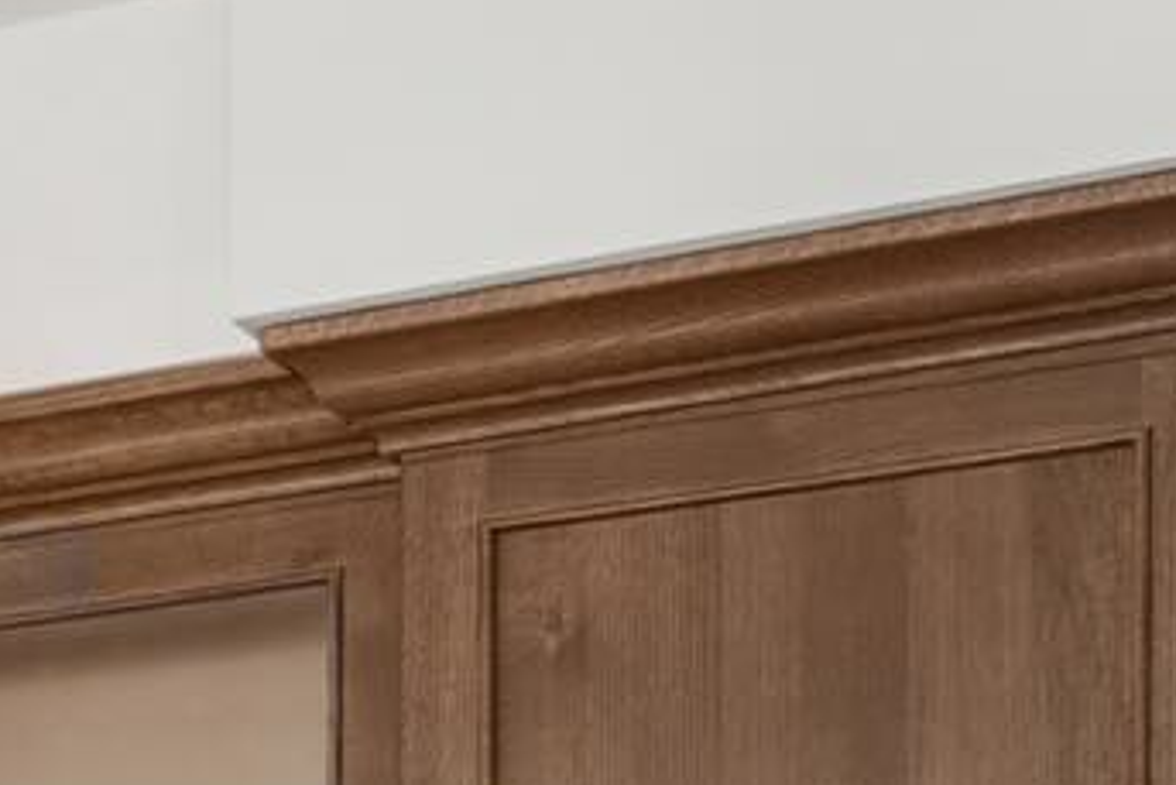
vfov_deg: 7.6
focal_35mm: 164
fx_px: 5359
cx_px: -2973
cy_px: 2172
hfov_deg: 8.7
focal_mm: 22
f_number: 8
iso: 320
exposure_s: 2.5
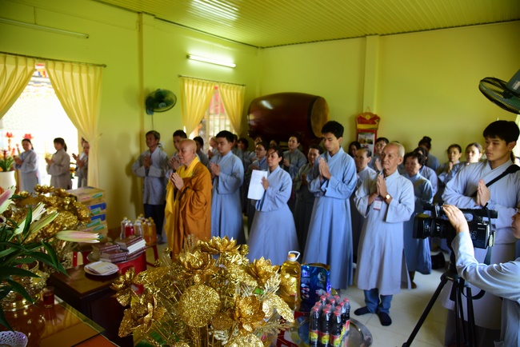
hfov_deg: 73.7
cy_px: 174
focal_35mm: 24
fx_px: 347
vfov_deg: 53.2
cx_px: 260
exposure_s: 1/200
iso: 1600
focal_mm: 24
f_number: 4
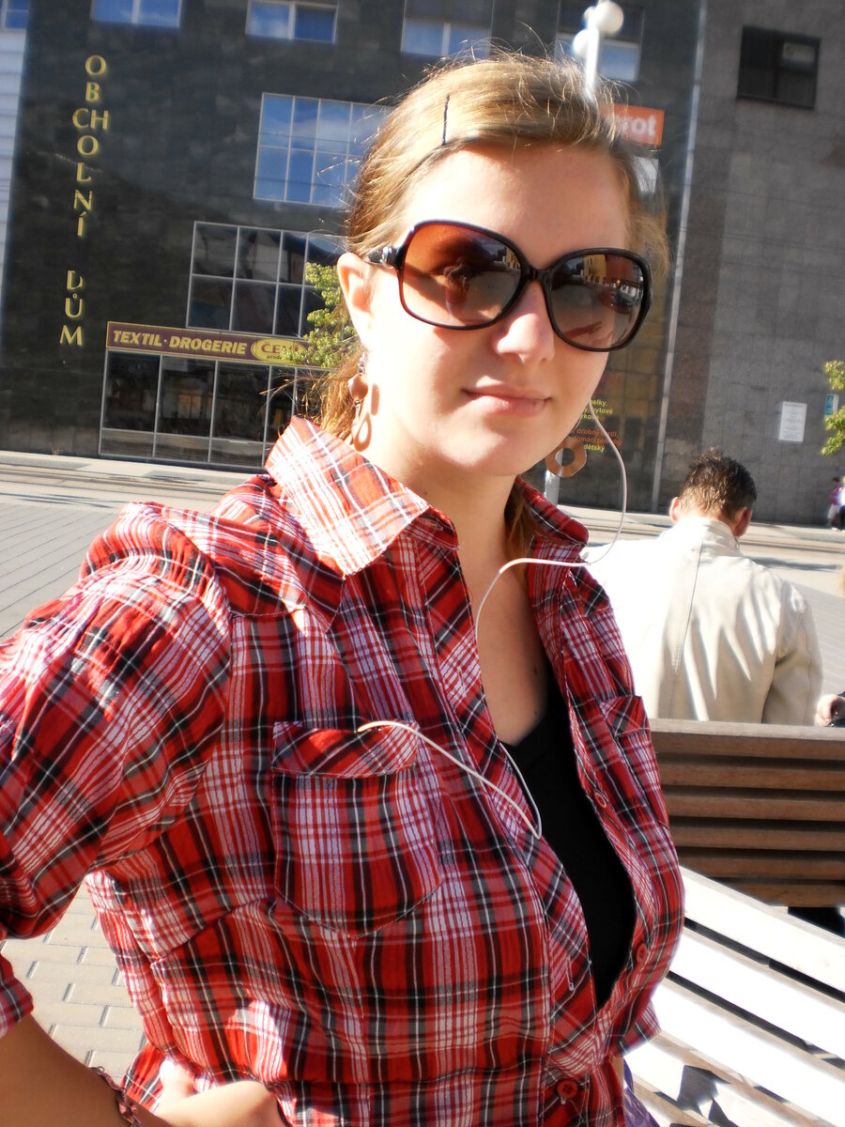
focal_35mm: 36
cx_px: 422
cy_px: 564
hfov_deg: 39.7
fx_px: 1172
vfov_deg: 51.4
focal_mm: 6.3
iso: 100
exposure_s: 1/640
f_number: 3.1
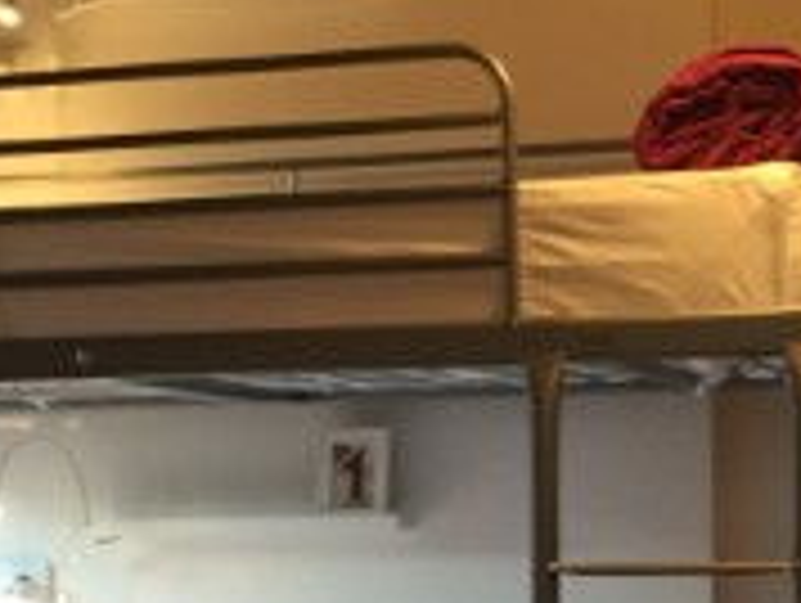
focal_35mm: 104
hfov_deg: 18.9
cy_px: 774
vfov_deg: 13.7
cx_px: 410
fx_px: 2410
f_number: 2.2
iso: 200
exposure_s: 1/33
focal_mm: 4.15
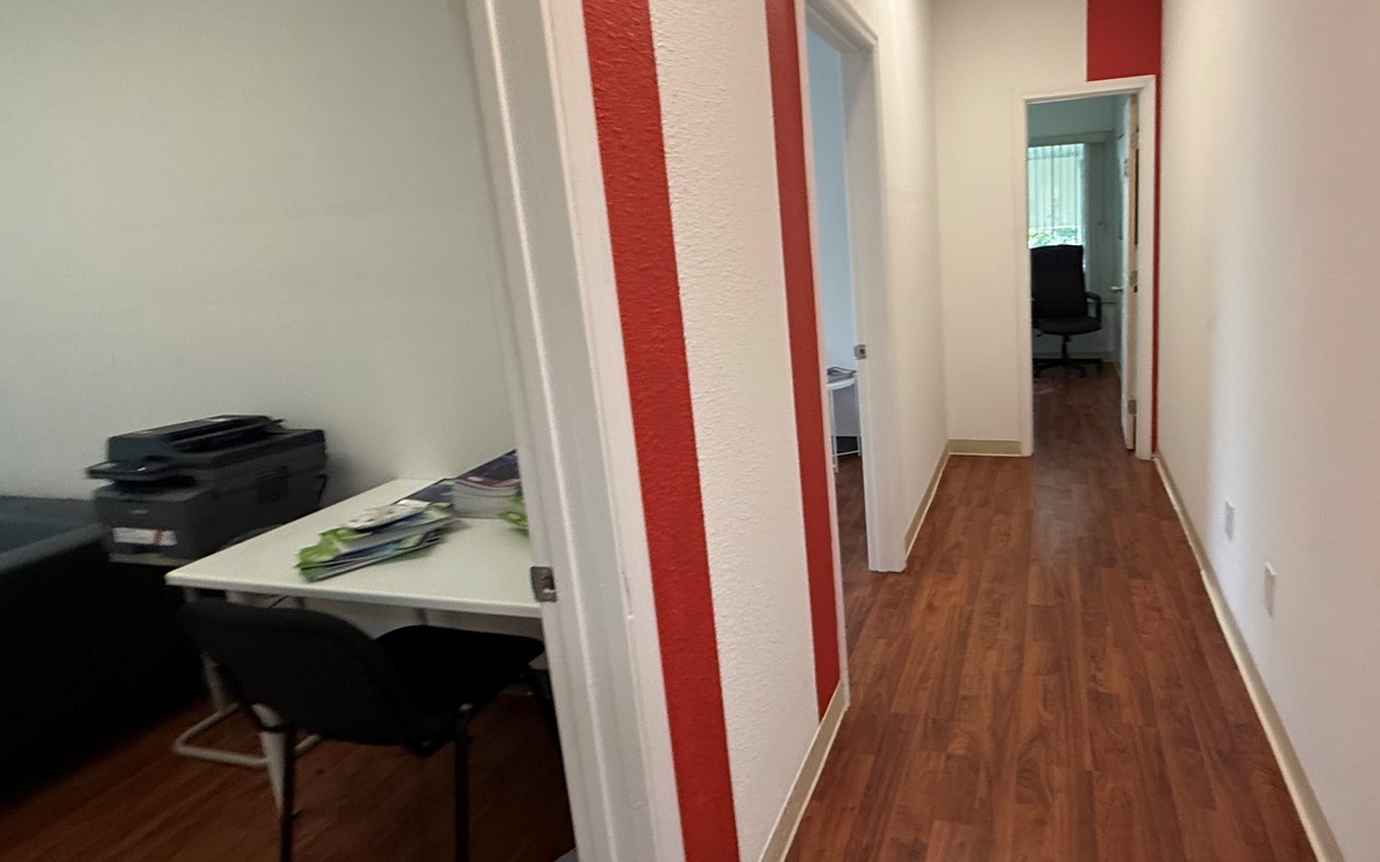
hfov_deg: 83.4
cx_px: 863
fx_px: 752
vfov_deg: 59.4
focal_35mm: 20
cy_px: 366
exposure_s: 1/60
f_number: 2.2
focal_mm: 2.22
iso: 200
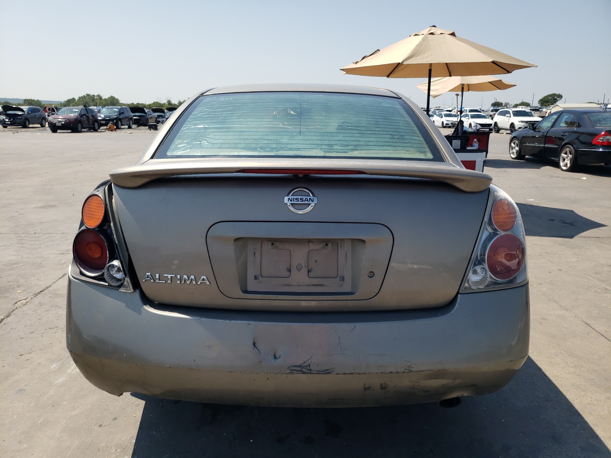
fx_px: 459
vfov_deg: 53.1
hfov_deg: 67.3
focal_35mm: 26
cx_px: 306
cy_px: 229
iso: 50
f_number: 1.5
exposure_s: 1/3333
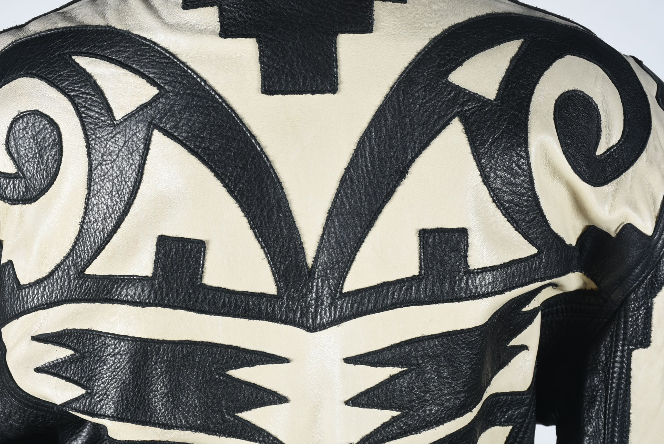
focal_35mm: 97
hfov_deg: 21.0
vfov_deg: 14.1
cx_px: 318
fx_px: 1790
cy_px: 190
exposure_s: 1/125
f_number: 10
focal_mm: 56
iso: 200
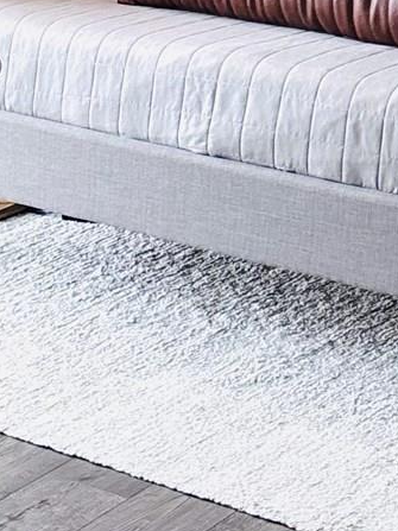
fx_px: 2055
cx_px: 109
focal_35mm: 134
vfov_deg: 14.6
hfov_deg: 11.0
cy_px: 110
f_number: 1.6
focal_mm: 5.96
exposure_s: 1/60
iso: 125
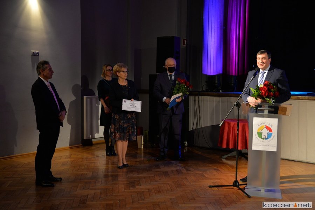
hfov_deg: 42.7
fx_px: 403
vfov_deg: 29.3
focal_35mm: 46
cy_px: 105
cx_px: 158
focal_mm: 46
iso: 1000
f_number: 2.8
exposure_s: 1/60
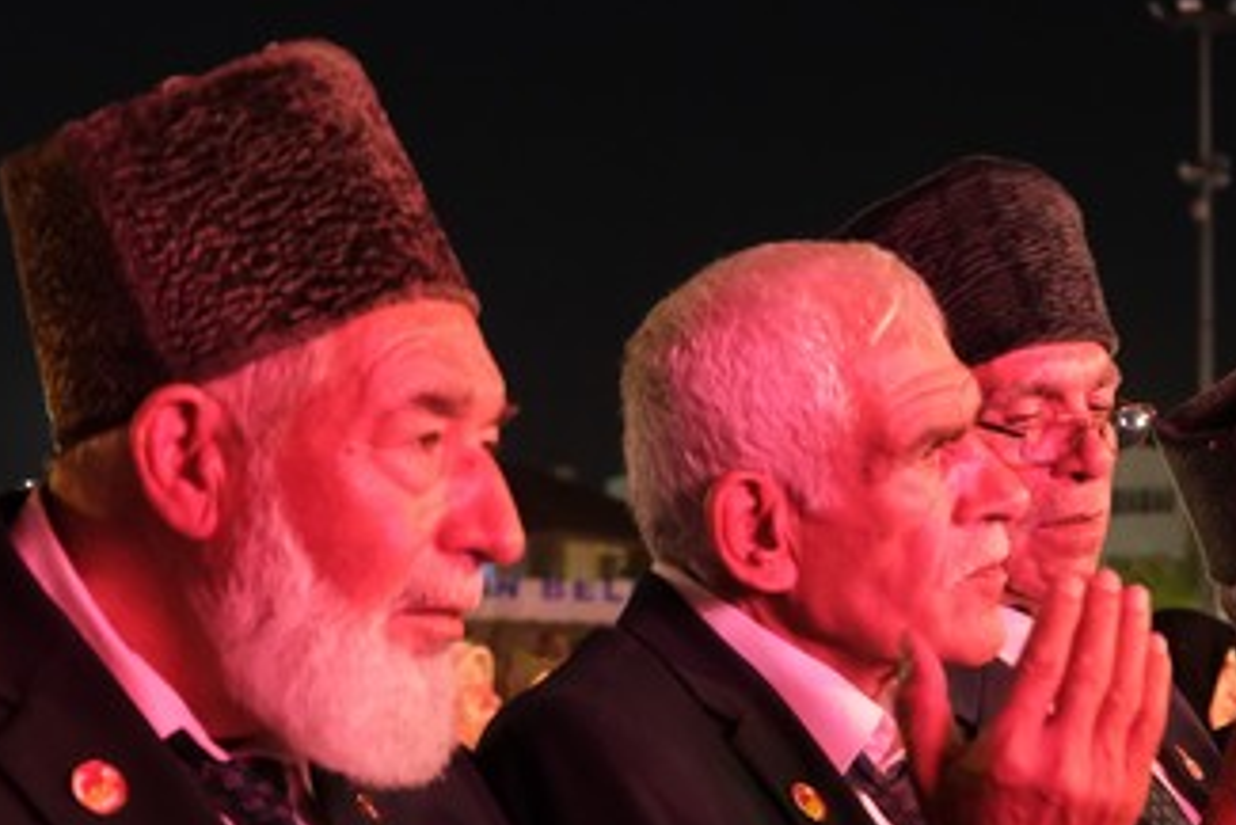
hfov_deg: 20.8
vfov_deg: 14.0
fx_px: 3332
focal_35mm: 97
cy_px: 713
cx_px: 977
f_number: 3.6
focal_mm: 31.5
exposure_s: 1/20
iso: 3200
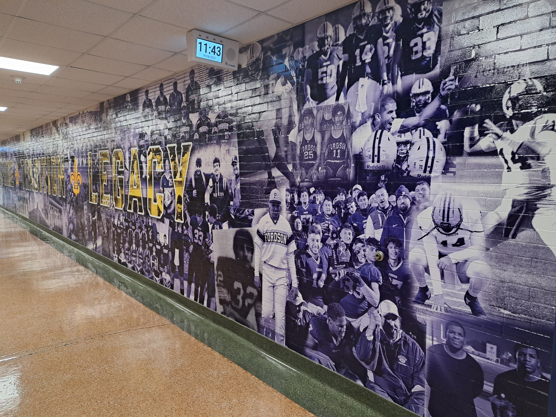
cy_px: 208
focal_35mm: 24
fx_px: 385
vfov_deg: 56.8
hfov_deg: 71.6
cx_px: 278
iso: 400
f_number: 1.8
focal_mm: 5.23
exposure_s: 1/60
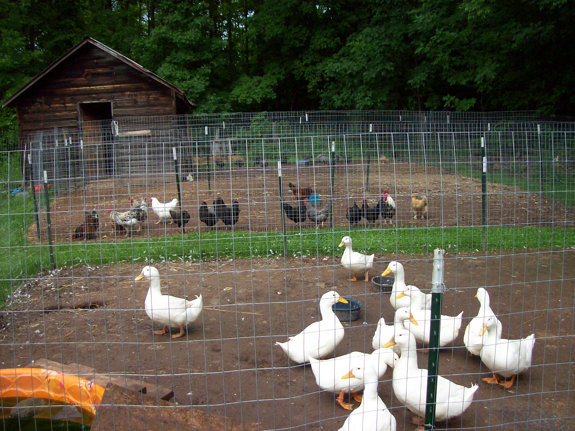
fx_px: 598
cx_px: 288
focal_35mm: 36
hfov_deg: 51.4
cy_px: 216
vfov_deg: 39.6
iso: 80
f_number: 2.7
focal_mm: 6
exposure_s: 1/310
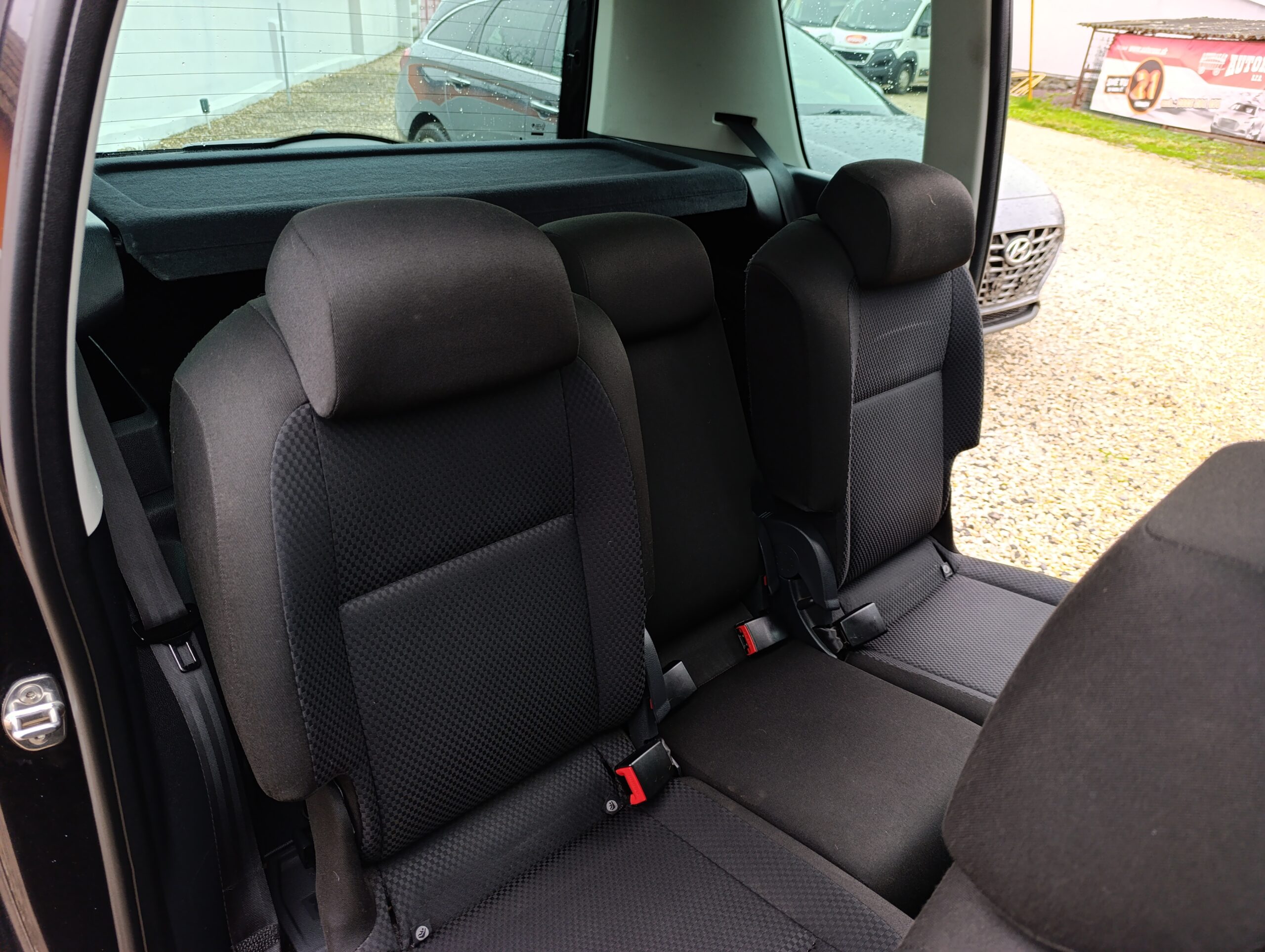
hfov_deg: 73.8
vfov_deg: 59.0
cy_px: 476
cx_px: 632
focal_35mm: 23
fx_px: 842
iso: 320
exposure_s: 1/100
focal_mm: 6.14
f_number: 1.6
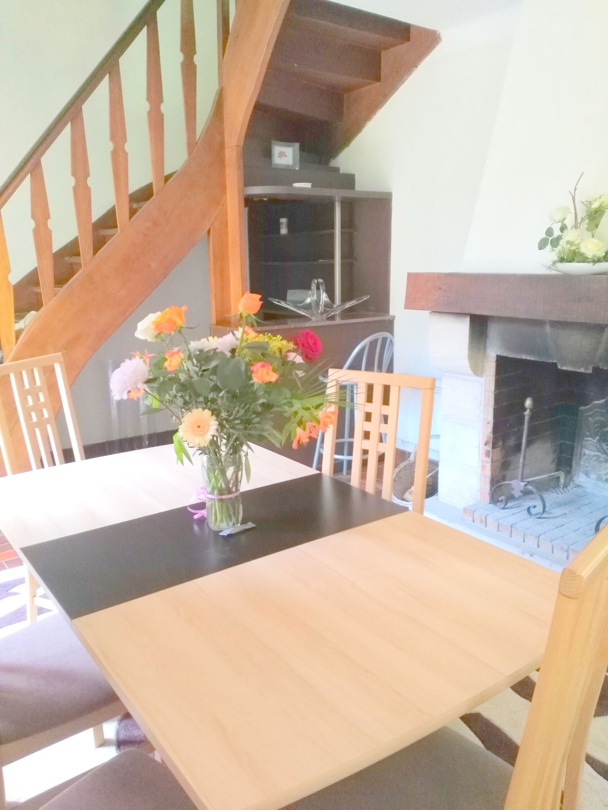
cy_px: 405
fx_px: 656
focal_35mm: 28
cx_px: 304
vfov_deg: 63.4
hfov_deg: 49.7
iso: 924
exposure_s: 1/33
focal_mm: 2.96
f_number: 2
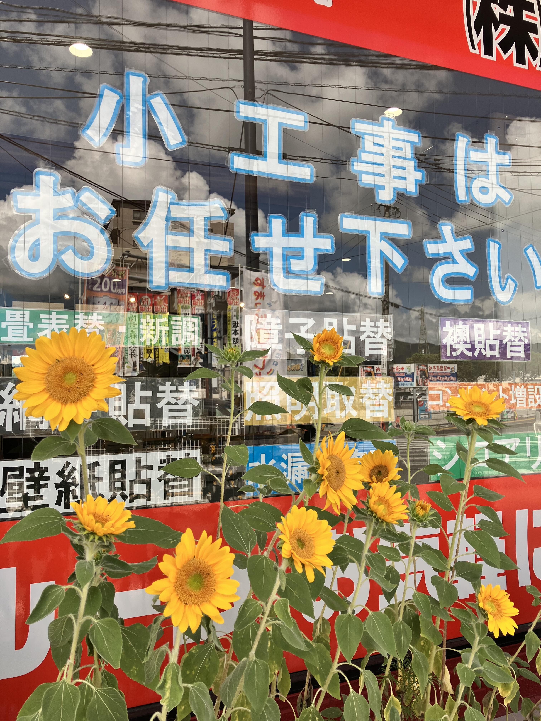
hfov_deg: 49.7
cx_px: 270
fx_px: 583
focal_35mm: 28
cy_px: 360
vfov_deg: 63.4
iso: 32
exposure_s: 1/674
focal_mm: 4
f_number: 1.8
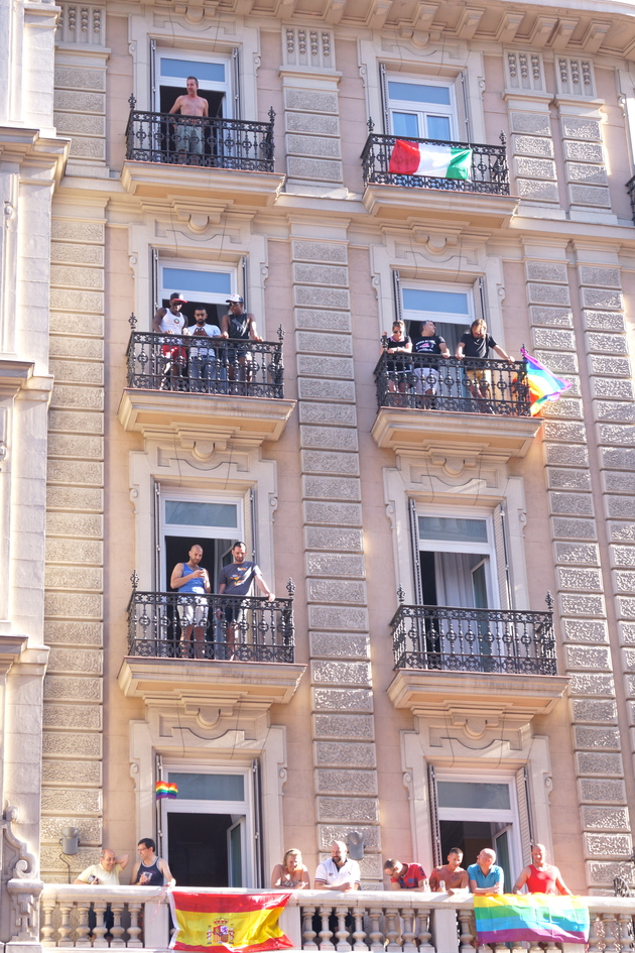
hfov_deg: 16.6
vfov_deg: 24.6
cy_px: 476
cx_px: 318
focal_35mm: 82
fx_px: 2183
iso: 200
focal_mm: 55
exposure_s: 1/125
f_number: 5.6
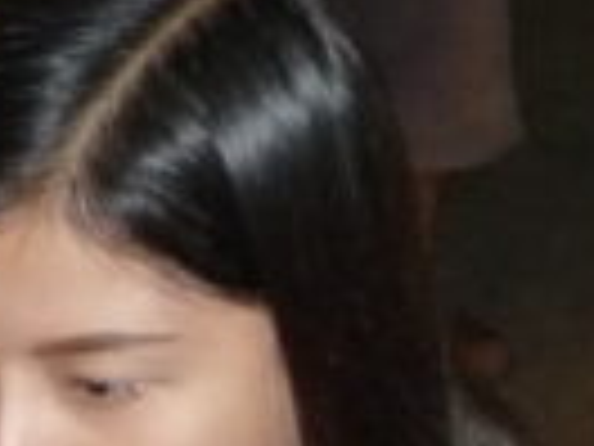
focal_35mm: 218
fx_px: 3741
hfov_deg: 8.6
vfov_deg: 6.6
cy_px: -378
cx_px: 1228
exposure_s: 1/30
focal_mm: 4.7
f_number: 3.3
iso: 250
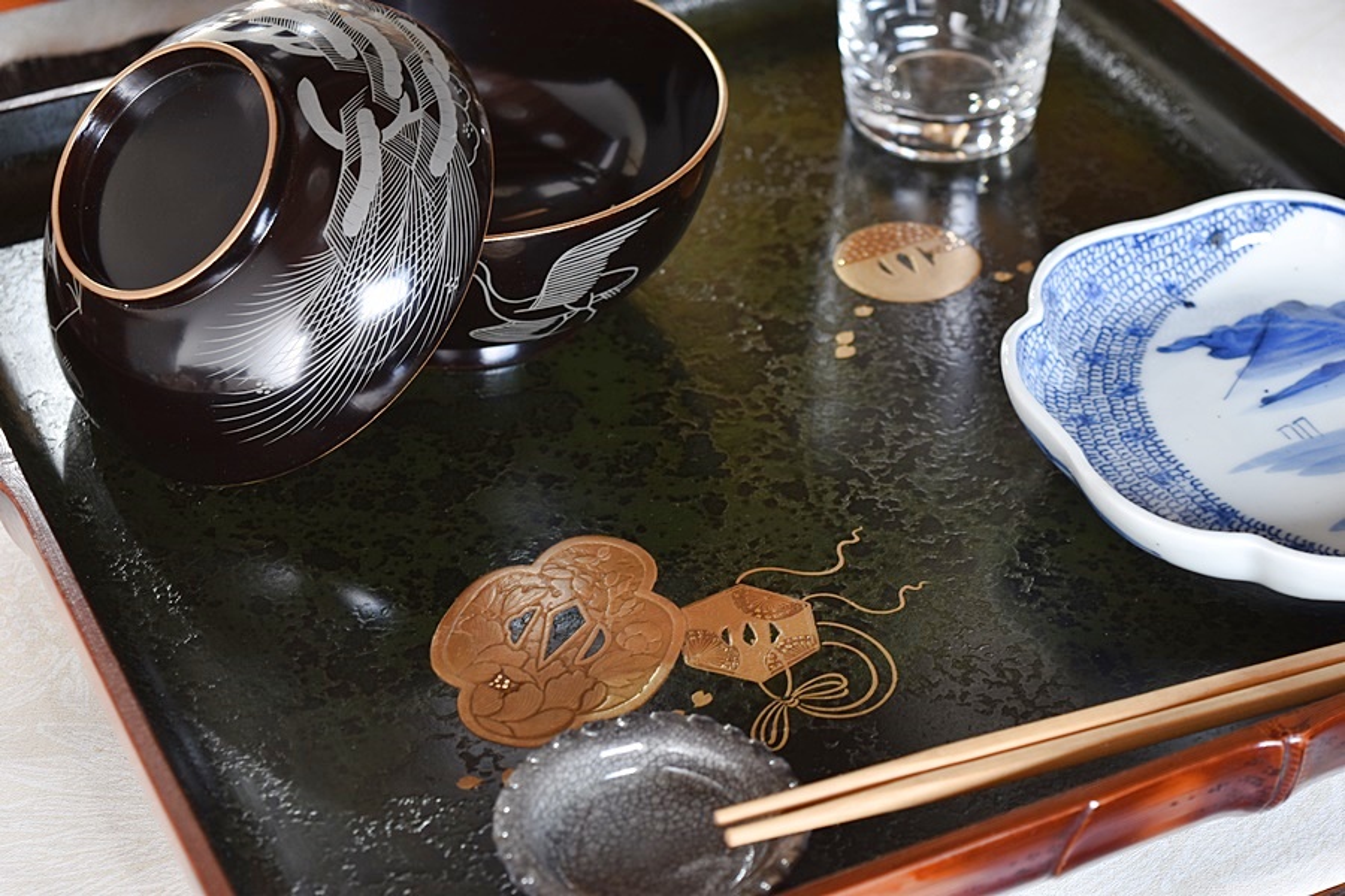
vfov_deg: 16.6
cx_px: 672
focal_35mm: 82
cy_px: 448
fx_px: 3082
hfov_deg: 24.6
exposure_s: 1/2.5
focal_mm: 55
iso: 200
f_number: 5.6
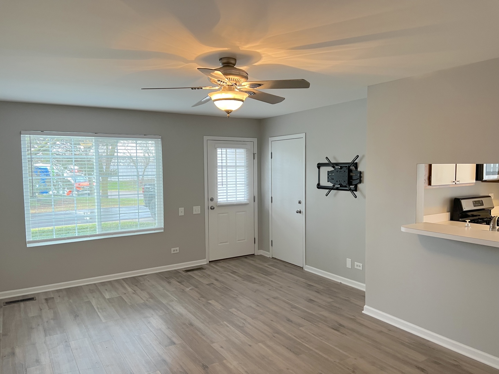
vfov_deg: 53.1
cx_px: 250
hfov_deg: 67.3
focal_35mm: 26
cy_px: 187
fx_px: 375
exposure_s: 1/60
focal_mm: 5.7
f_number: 1.5
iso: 125
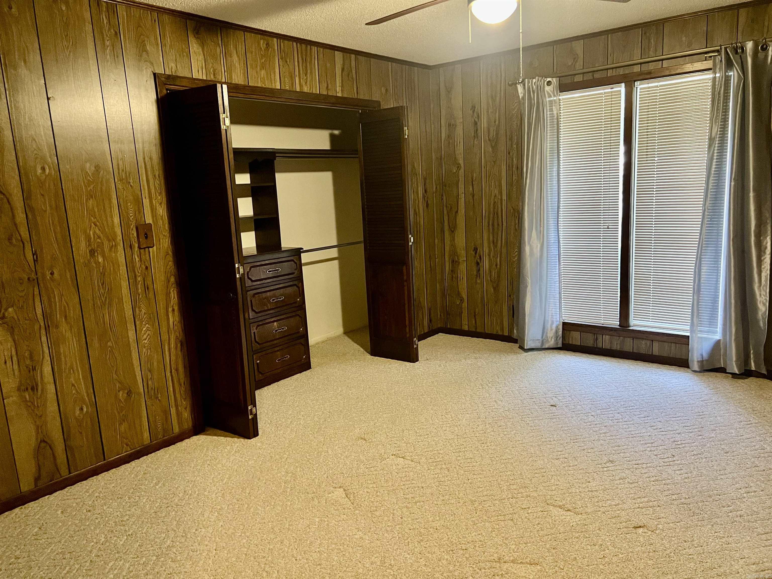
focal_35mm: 26
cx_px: 386
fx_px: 580
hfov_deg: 67.3
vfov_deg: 53.1
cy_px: 290
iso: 640
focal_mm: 5.7
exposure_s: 1/40
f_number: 1.5
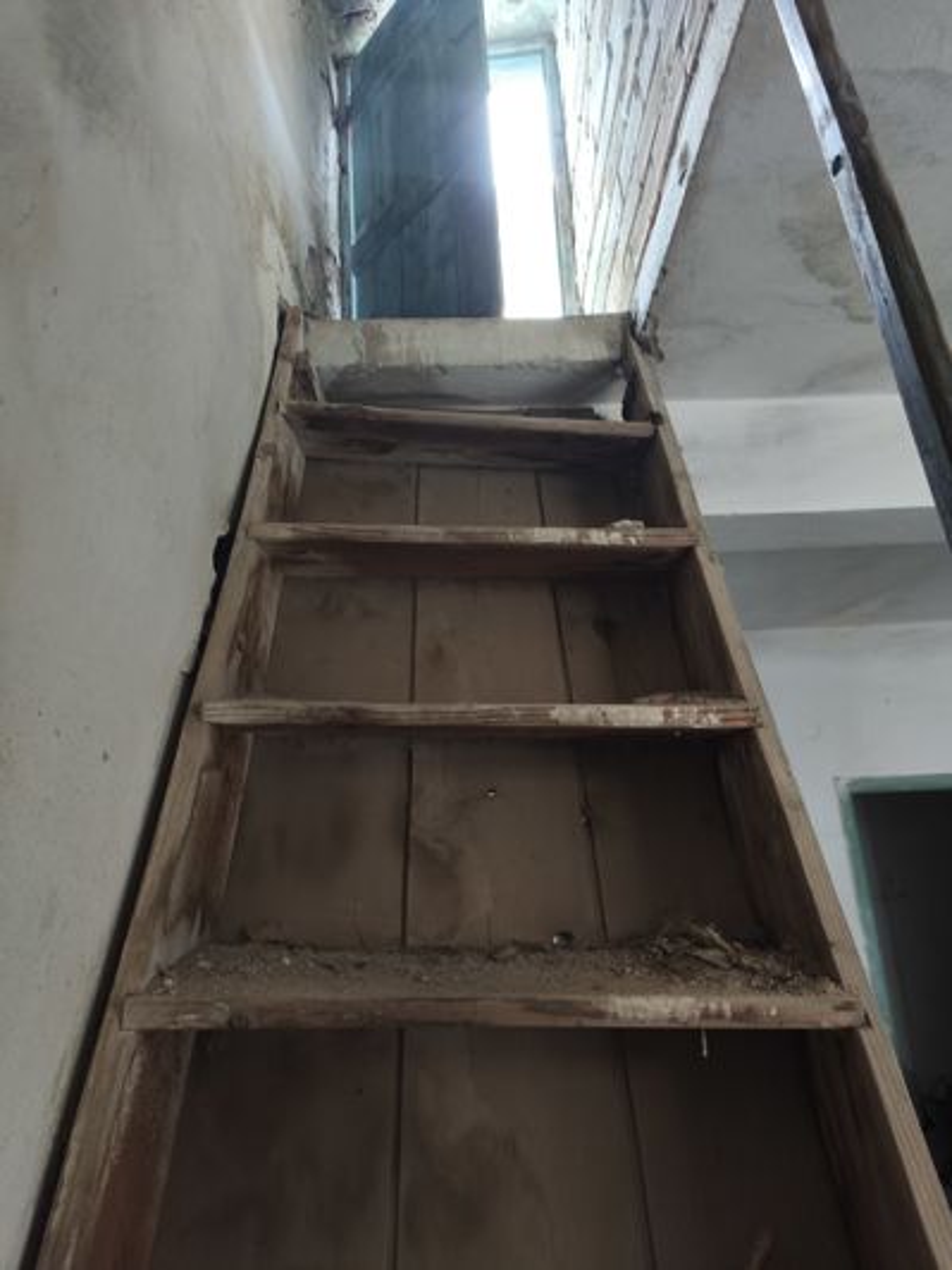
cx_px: 476
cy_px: 635
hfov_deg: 58.9
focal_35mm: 23
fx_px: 843
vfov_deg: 73.9
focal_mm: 5.35
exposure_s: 1/50
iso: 400
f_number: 1.7
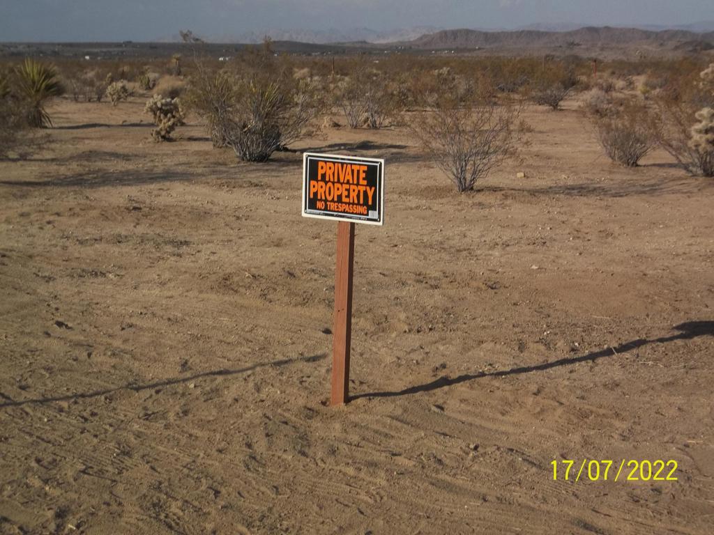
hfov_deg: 30.7
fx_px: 1299
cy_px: 268
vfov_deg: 23.3
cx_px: 357
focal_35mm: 63
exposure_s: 1/160
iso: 80
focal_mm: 11.2
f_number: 14.1
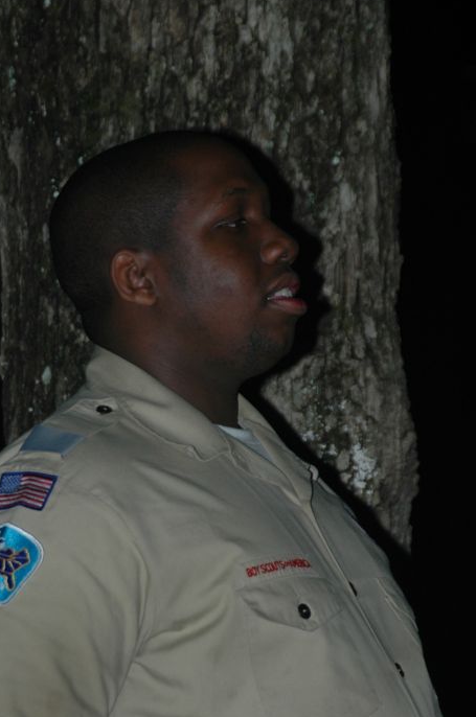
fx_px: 8916
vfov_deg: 4.6
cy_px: 411
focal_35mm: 448
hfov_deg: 3.1
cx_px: 164
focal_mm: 200
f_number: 5.6
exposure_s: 1/60
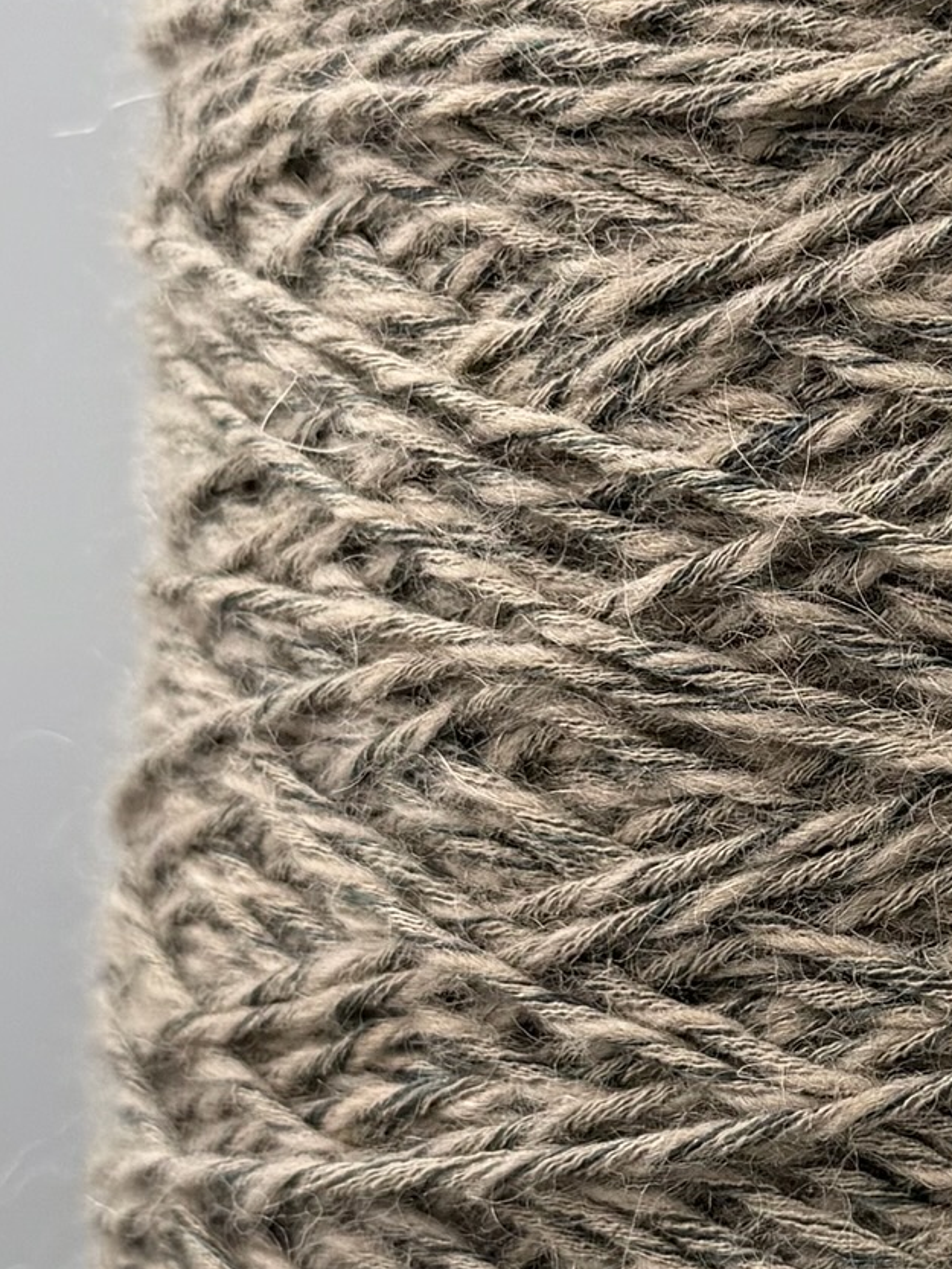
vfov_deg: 32.4
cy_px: 858
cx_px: 1168
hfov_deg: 22.7
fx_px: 2163
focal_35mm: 59
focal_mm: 6.76
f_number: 1.78
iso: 80
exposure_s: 1/735
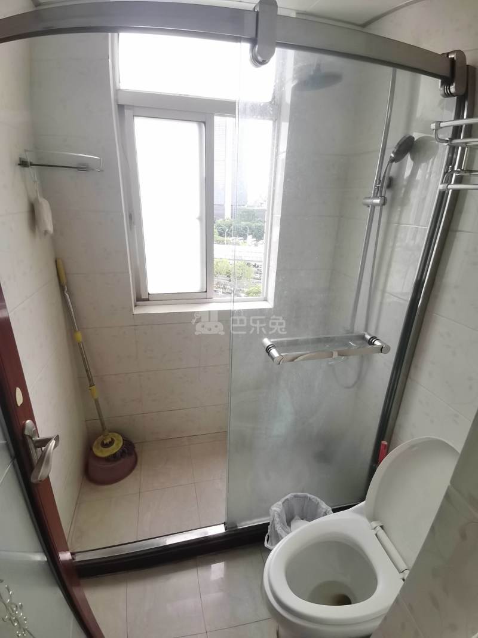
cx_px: 239
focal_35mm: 17
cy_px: 319
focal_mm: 1.78
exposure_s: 1/100
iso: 64
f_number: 2.4
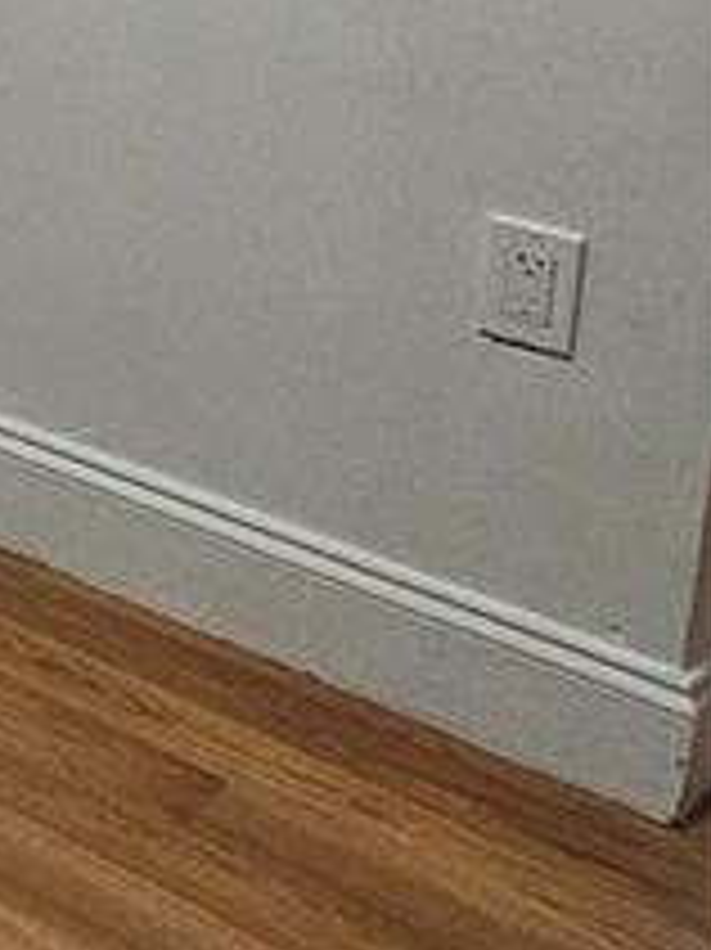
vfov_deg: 23.0
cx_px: -1305
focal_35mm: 74
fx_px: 2029
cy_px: -333
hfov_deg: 12.1
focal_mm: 2.2
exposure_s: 1/40
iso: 320
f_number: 2.2
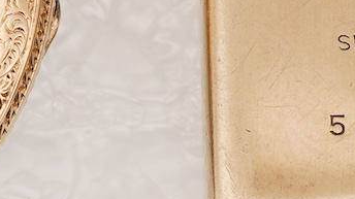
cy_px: -163
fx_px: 2032
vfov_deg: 5.5
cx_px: 21
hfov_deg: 9.9
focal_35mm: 216
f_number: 22
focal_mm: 30
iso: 160
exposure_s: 1/160
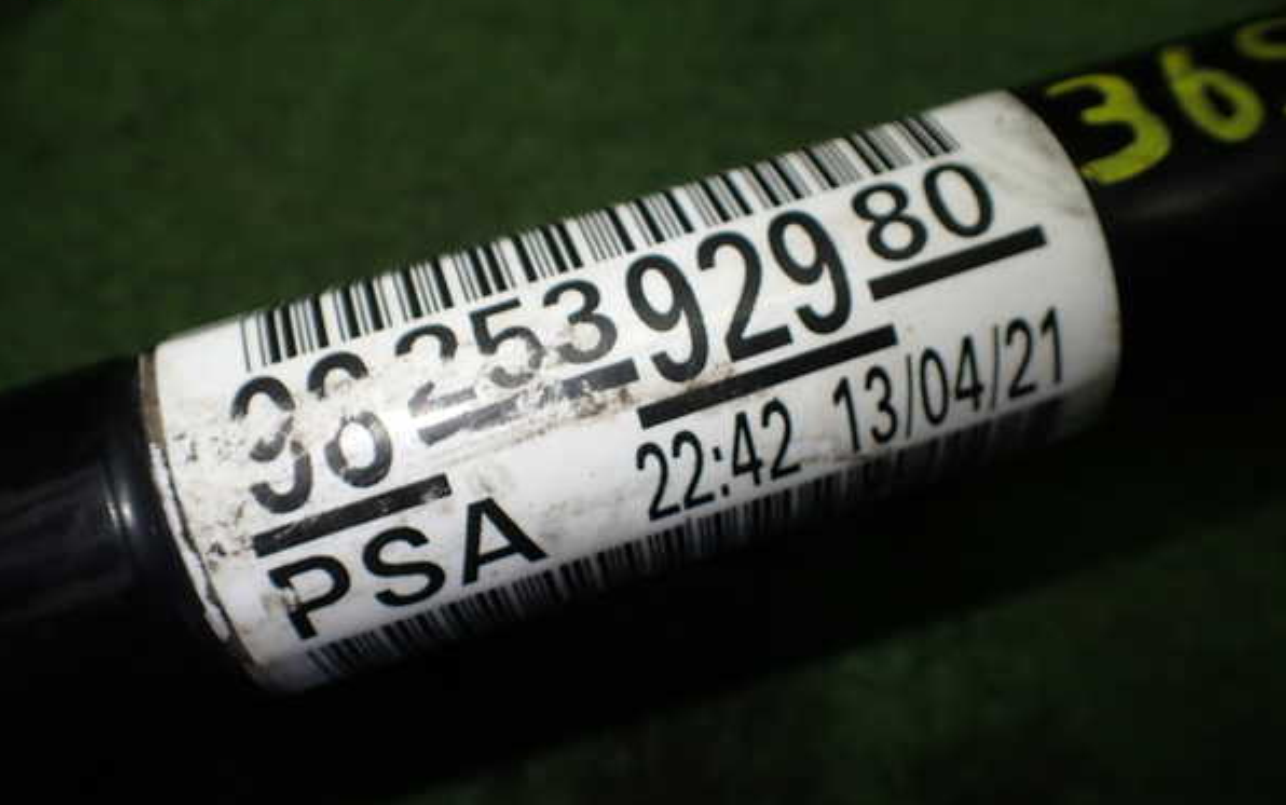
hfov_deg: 59.6
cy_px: 434
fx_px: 1122
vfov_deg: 39.4
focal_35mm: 32
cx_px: 641
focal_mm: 5.4
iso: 125
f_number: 2.3
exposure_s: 1/125
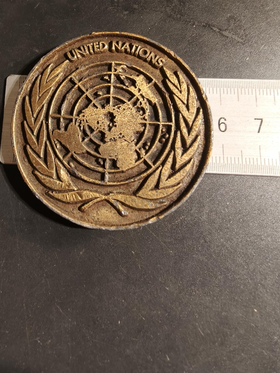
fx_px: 259
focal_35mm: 24
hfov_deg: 56.8
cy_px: 184
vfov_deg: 71.6
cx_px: 140
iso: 160
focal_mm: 2.32
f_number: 2
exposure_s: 1/63
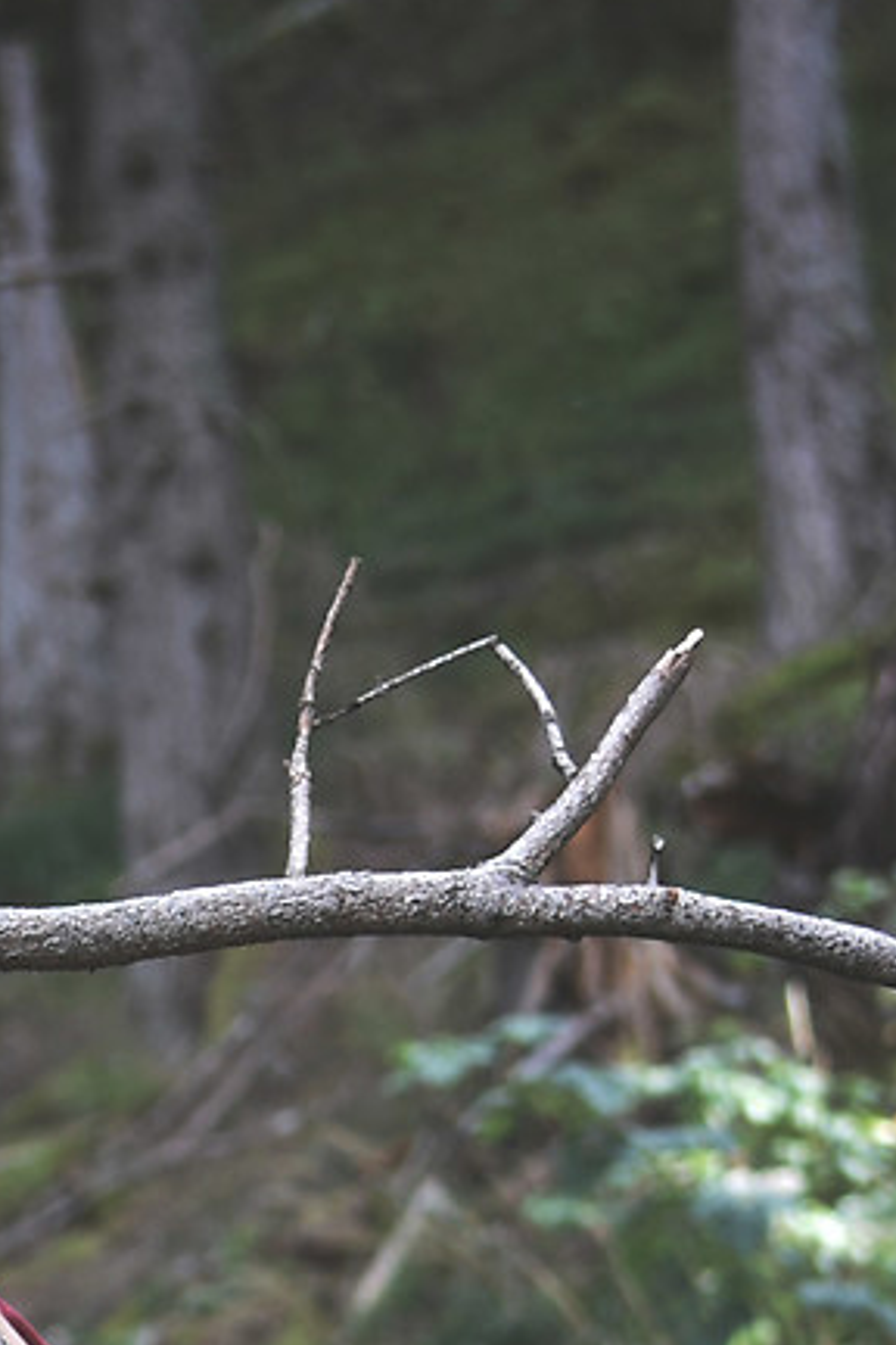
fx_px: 7877
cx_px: -313
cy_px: 1921
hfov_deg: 6.5
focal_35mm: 211
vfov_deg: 9.5
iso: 250
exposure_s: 1/160
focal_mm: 38
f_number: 4
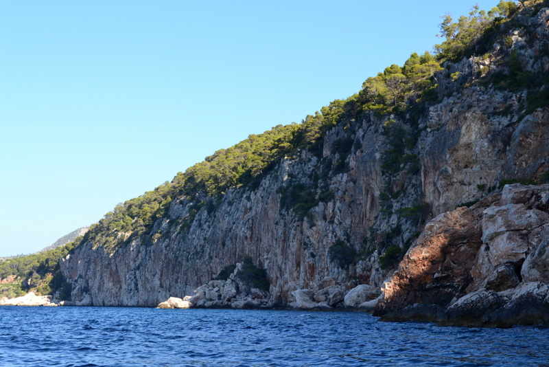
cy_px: 184
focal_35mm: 68
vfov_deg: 20.2
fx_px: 1030
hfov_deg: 29.9
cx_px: 274
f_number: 10
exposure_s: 1/250
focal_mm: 45
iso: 400
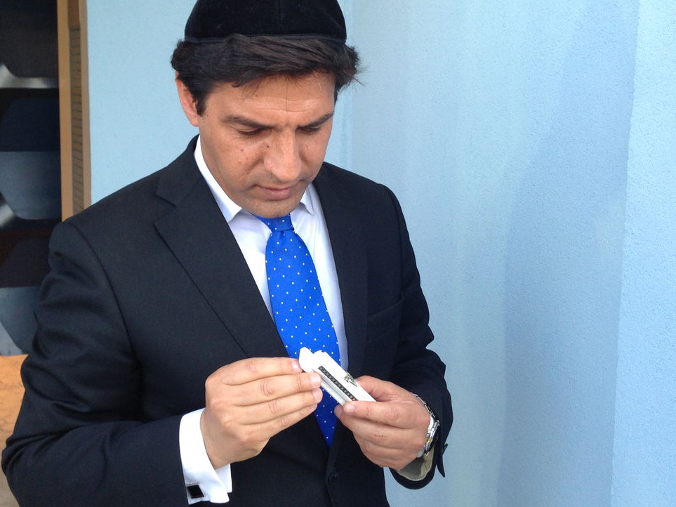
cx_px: 303
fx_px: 937
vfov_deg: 30.2
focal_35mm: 48
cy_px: 197
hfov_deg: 39.6
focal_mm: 4.13
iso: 64
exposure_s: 1/120
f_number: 2.4
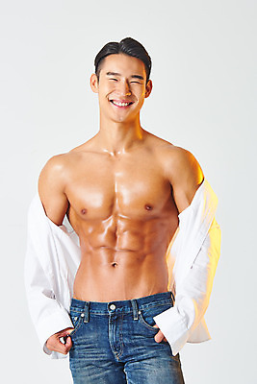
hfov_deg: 8.3
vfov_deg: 12.4
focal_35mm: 165
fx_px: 1765
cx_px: 128
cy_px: 192
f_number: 11
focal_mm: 165
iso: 100
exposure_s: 1/125
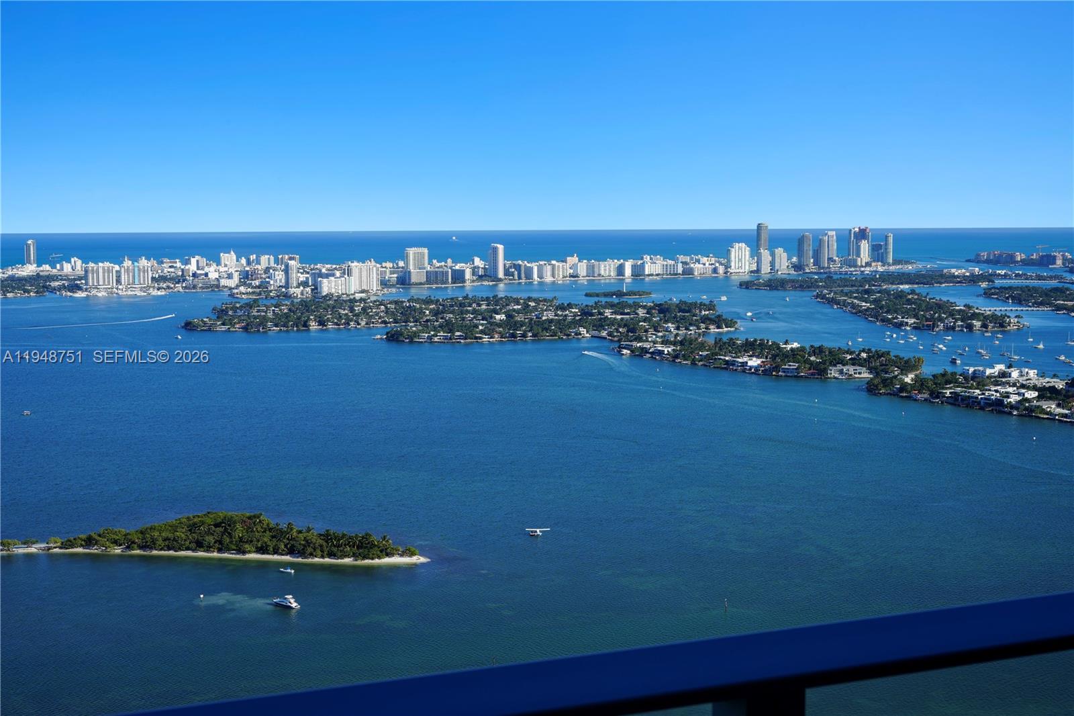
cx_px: 537
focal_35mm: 50
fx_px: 1491
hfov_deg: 39.6
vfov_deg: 27.0
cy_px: 358
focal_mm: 50
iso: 100
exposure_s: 1/200
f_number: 10
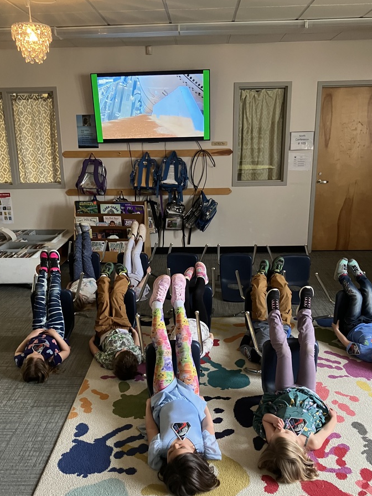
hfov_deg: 44.1
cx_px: 170
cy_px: 277
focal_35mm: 32
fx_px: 459
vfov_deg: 56.7
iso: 250
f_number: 1.8
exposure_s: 1/60
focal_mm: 3.99
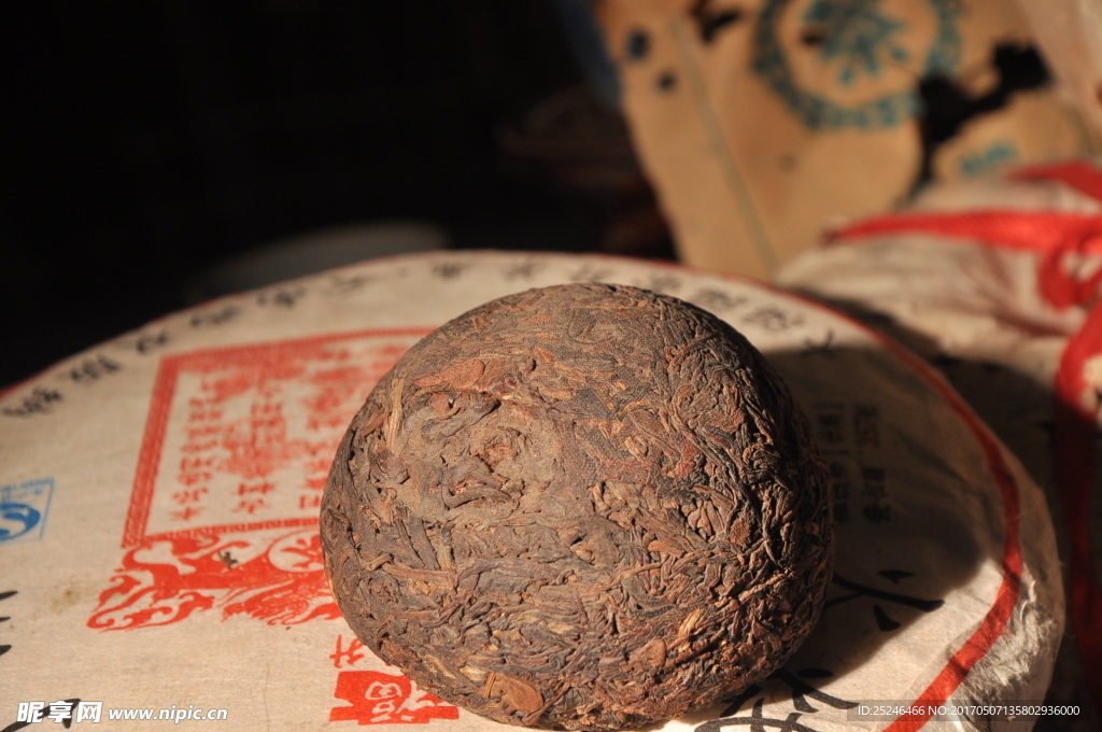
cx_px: 551
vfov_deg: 8.7
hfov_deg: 13.1
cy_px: 366
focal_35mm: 158
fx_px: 4815
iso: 320
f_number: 9.5
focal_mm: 105
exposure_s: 1/125
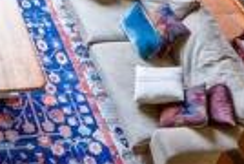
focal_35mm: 83
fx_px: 564
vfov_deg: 13.6
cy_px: -185
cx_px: -102
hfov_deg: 21.3
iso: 160
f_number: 7.1
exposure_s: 1/13
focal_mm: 11.2
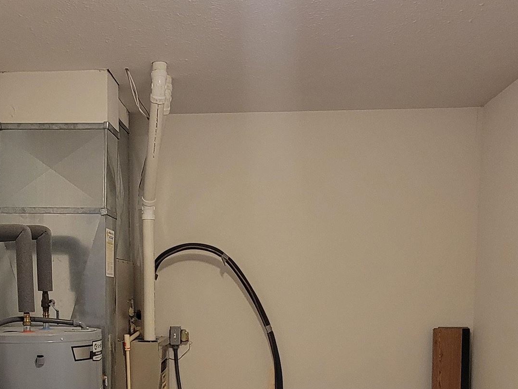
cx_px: 196
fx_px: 554
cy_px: 350
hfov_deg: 49.7
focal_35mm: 37
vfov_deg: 36.3
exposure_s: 1/40
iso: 320
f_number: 2.2
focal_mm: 2.2
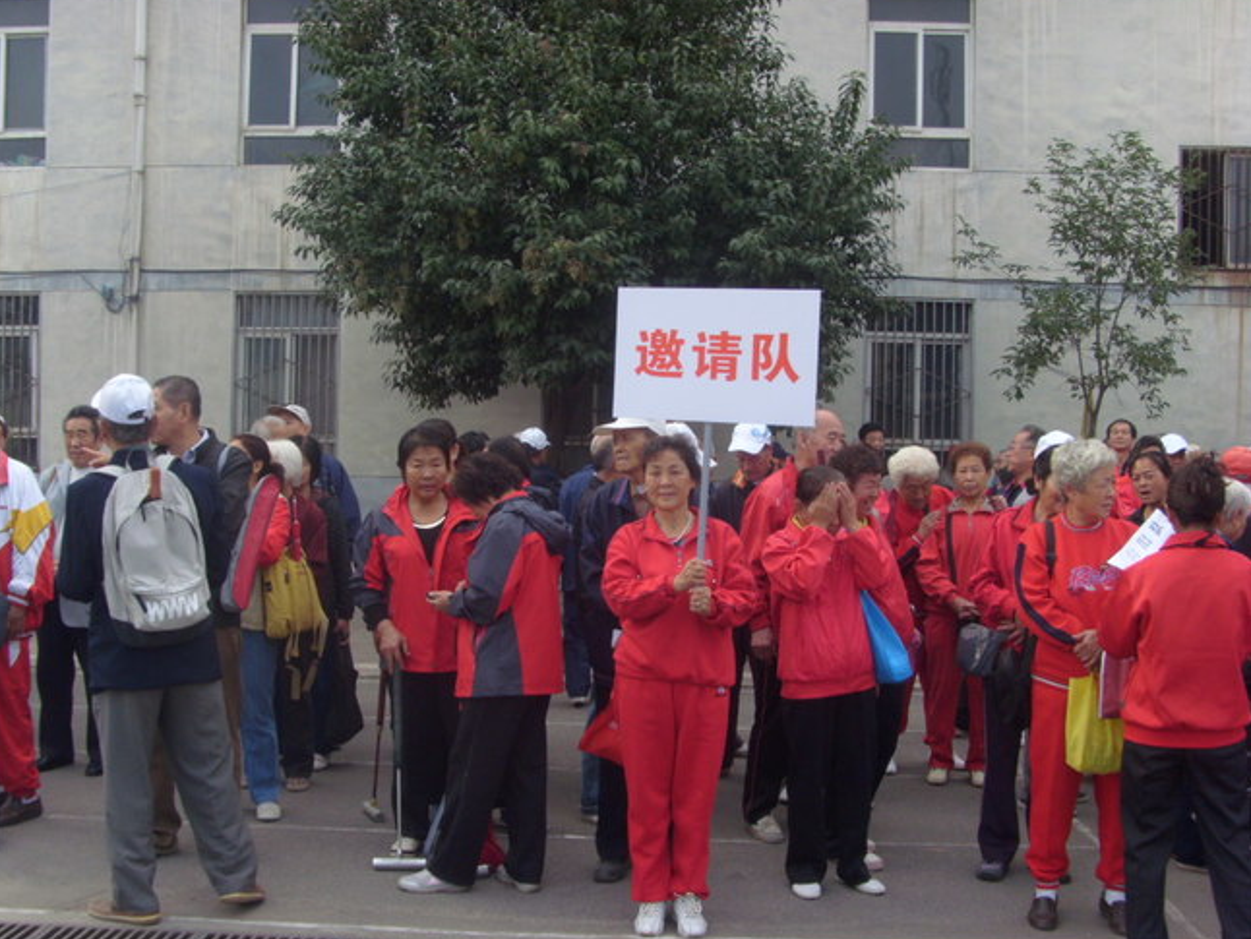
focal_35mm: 39
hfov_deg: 47.8
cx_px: 577
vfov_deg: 36.8
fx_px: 1410
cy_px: 479
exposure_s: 1/180
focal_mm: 6
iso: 80
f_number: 3.5
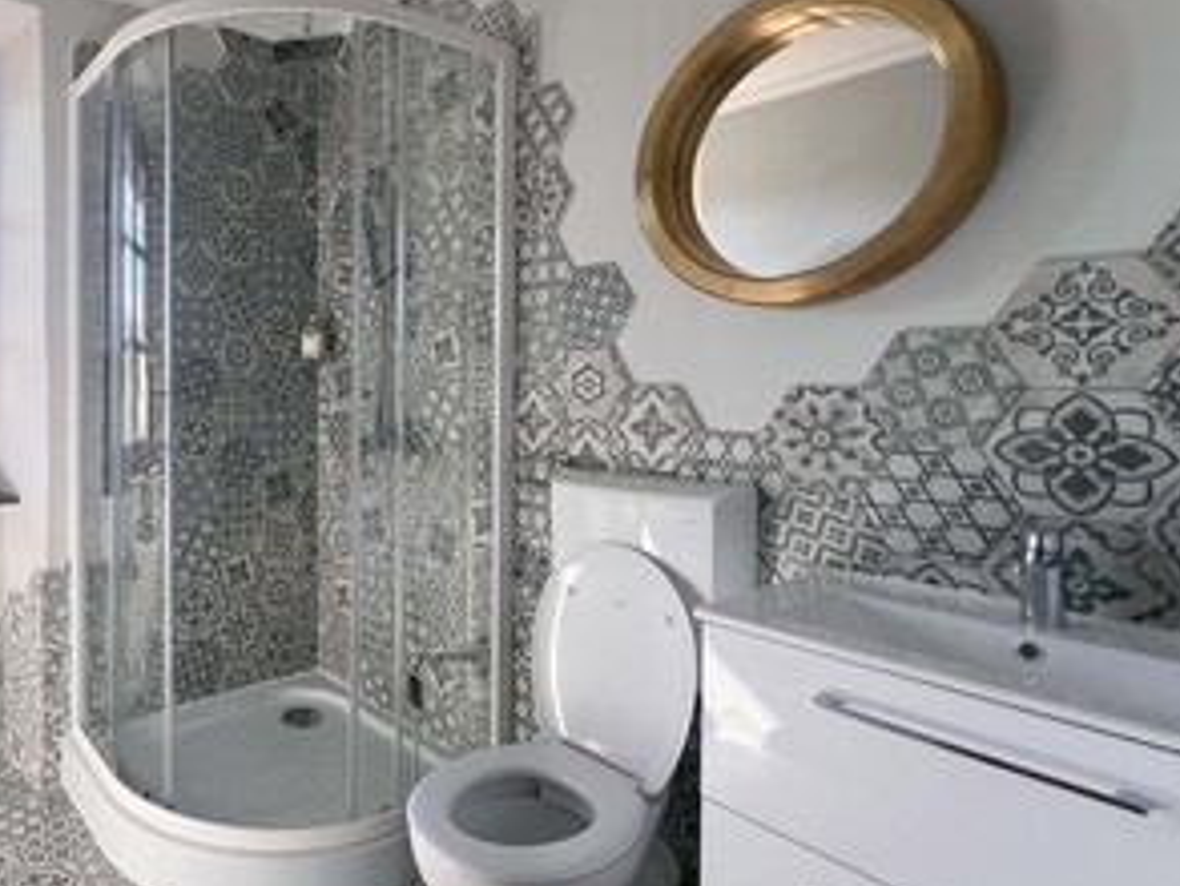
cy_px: 395
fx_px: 682
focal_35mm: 20
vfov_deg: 65.8
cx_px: 314
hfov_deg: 76.5
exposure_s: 1/99
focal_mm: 1.57
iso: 125
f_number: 1.8
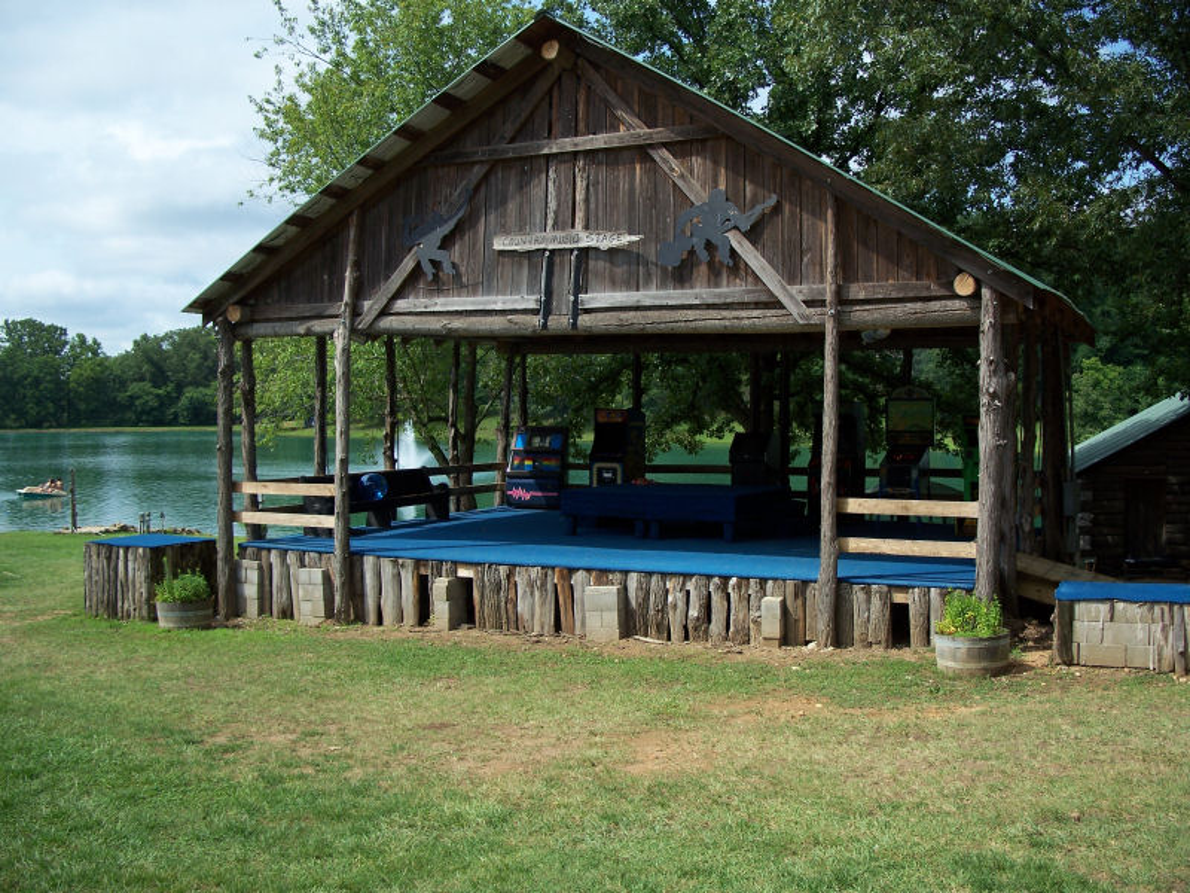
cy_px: 446
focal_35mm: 37
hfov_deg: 50.1
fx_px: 1272
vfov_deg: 38.7
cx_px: 595
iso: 64
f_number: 2.8
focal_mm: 7.8
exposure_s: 1/640
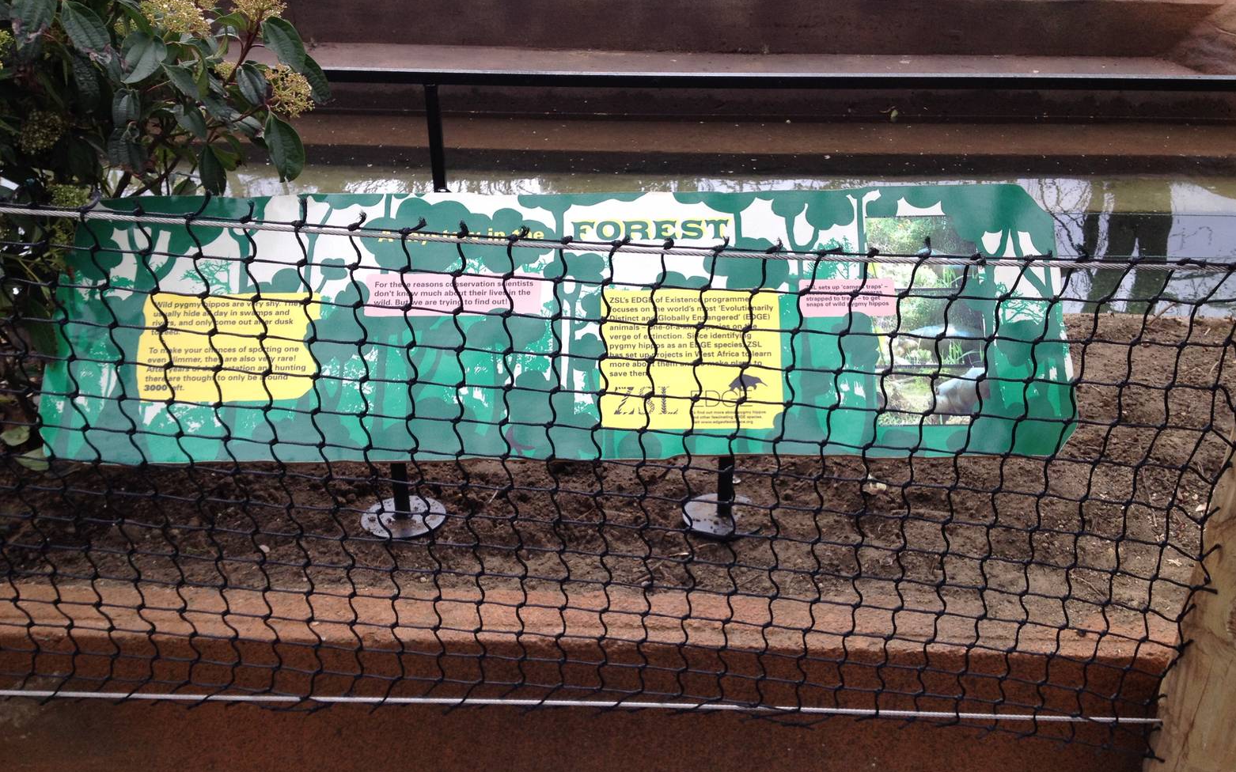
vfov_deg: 33.6
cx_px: 632
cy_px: 408
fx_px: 1280
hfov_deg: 51.5
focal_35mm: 38
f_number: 2.4
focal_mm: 4.28
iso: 50
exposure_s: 1/484
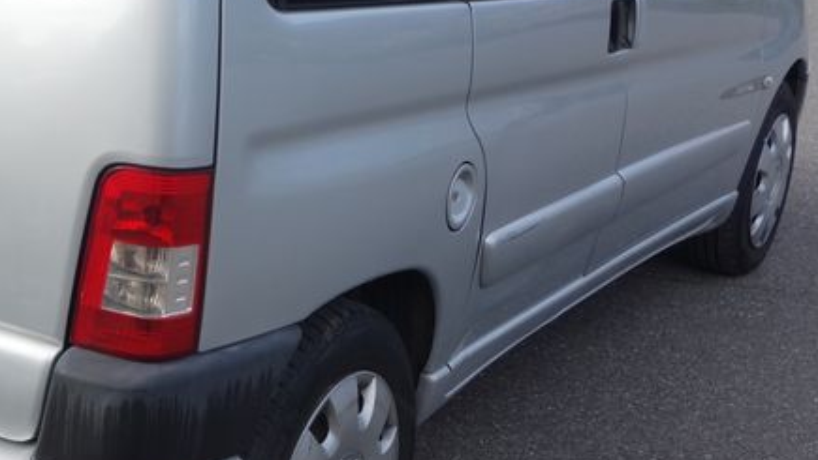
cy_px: 74
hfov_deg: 29.7
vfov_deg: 17.3
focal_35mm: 69
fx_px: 1497
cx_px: 147
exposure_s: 1/200
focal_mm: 10.4
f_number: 5.6
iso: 125
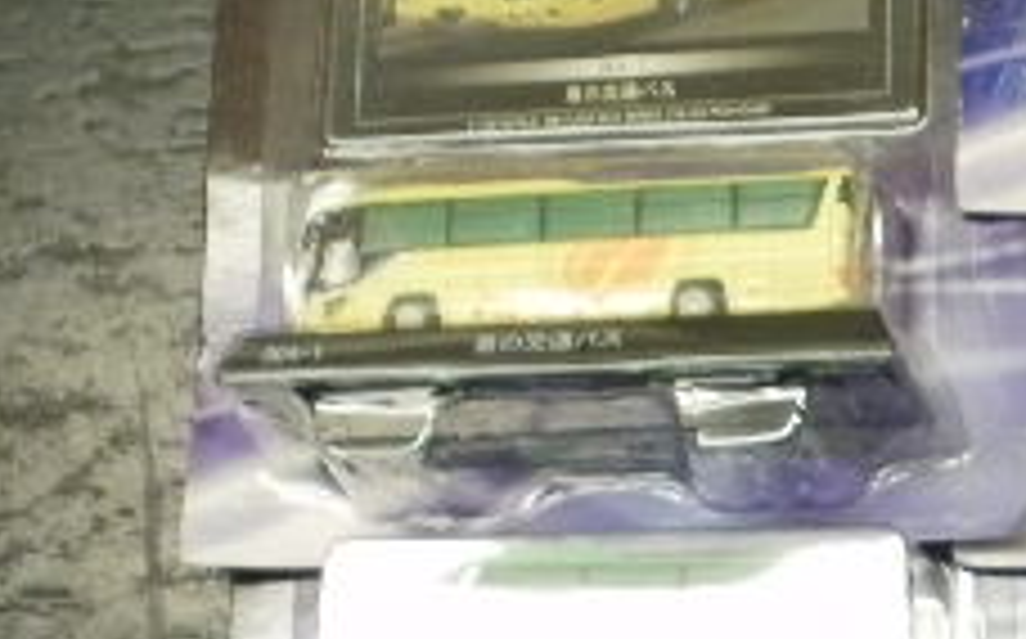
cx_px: 1395
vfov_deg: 9.9
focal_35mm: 131
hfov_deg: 15.1
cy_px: 675
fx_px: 3659
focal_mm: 7.7
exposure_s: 1/10
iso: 125
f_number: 4
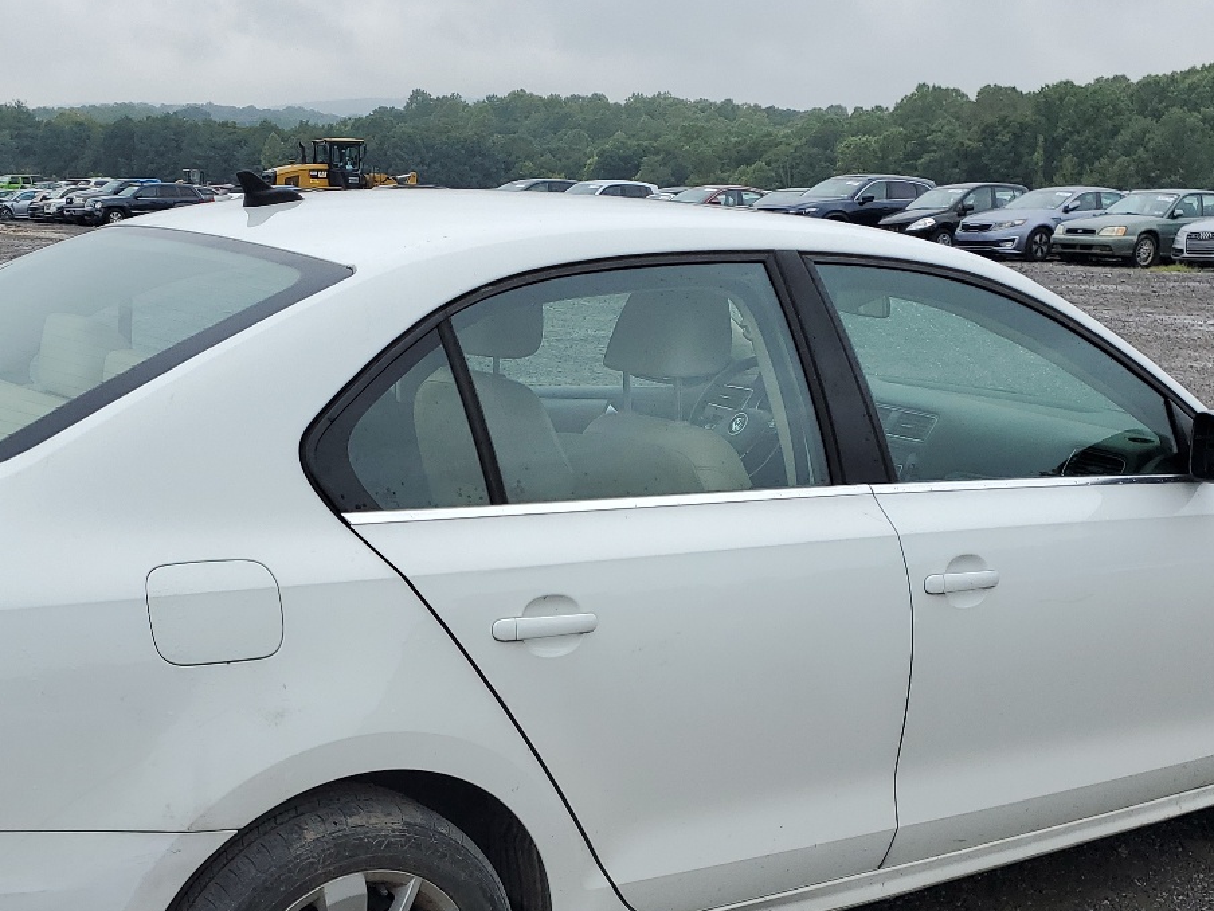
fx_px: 1613
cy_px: 769
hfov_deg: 40.9
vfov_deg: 30.5
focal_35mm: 46
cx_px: 451
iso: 50
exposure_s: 1/1667
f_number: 1.5
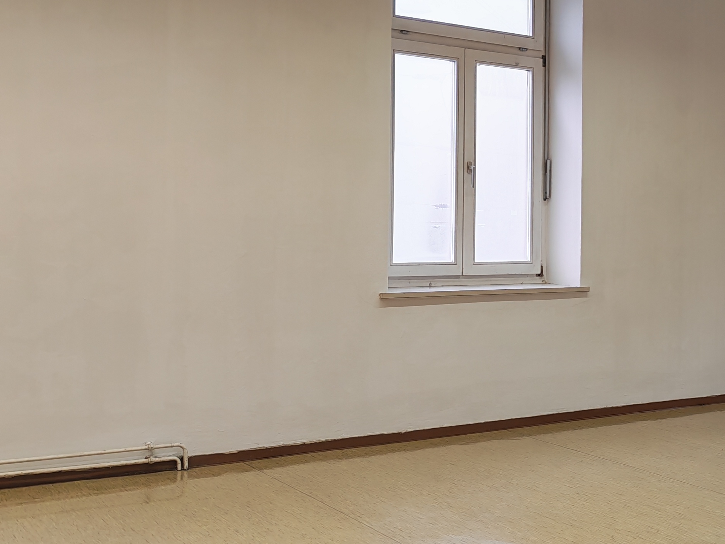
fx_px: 1089
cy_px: 214
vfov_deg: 28.0
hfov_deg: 34.8
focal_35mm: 52
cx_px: 648
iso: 250
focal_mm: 6.12
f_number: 1.9
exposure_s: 1/100
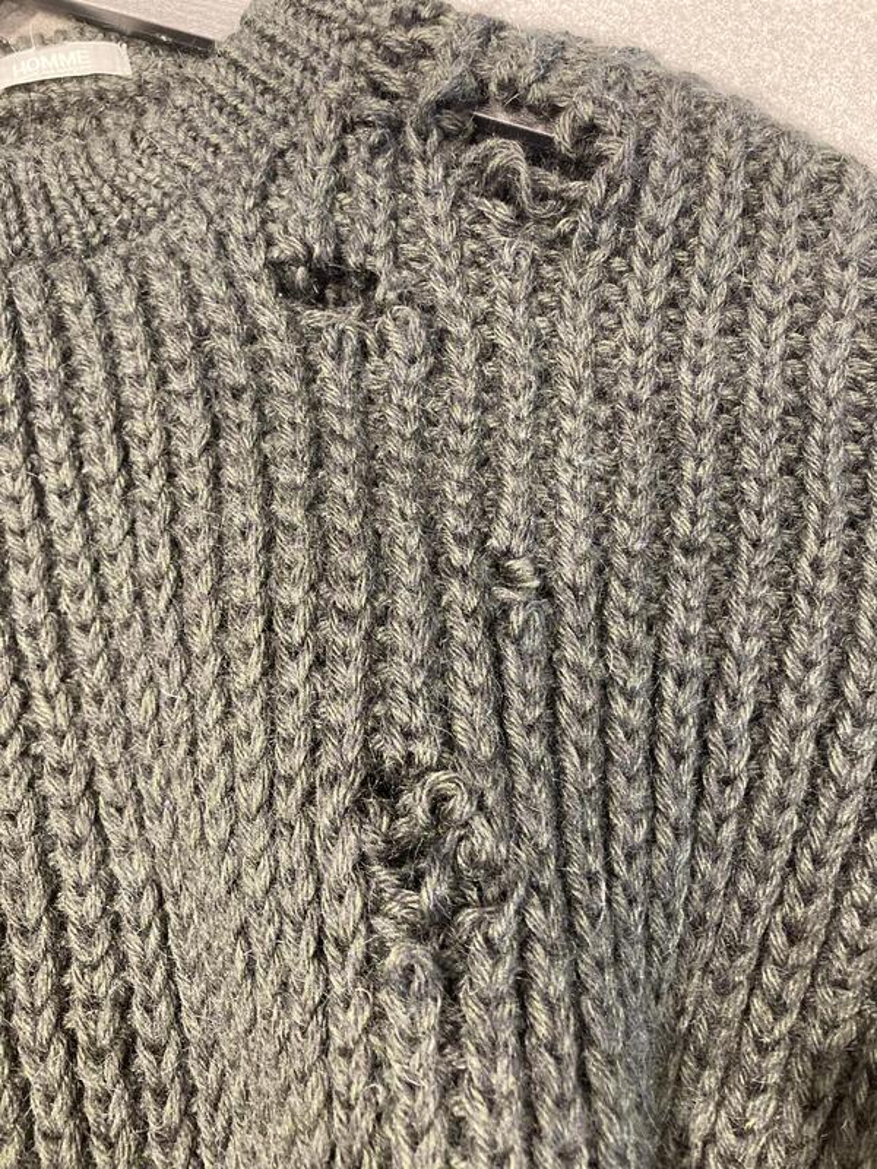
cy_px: 584
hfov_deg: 49.7
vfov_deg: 63.4
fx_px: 946
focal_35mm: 28
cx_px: 438
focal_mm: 3.99
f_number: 1.8
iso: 320
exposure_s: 1/50
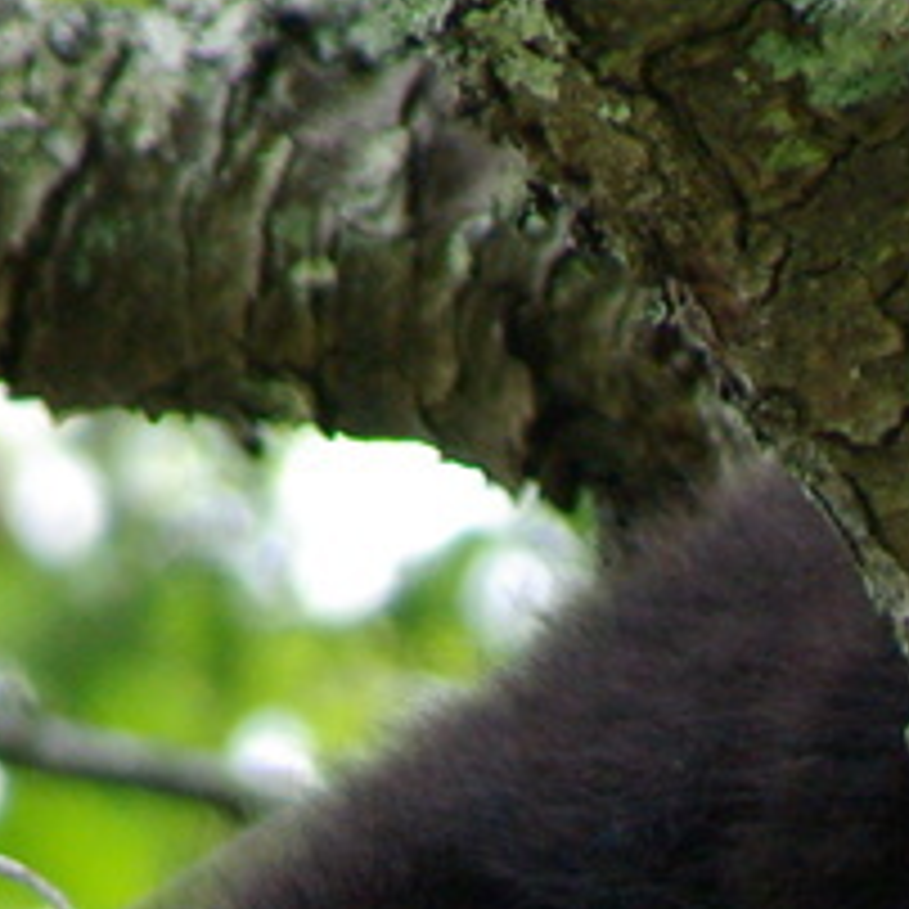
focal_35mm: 2220
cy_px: 1298
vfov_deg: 0.8
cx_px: 1341
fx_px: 65955
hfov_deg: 0.8
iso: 800
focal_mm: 300
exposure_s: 1/125
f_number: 8
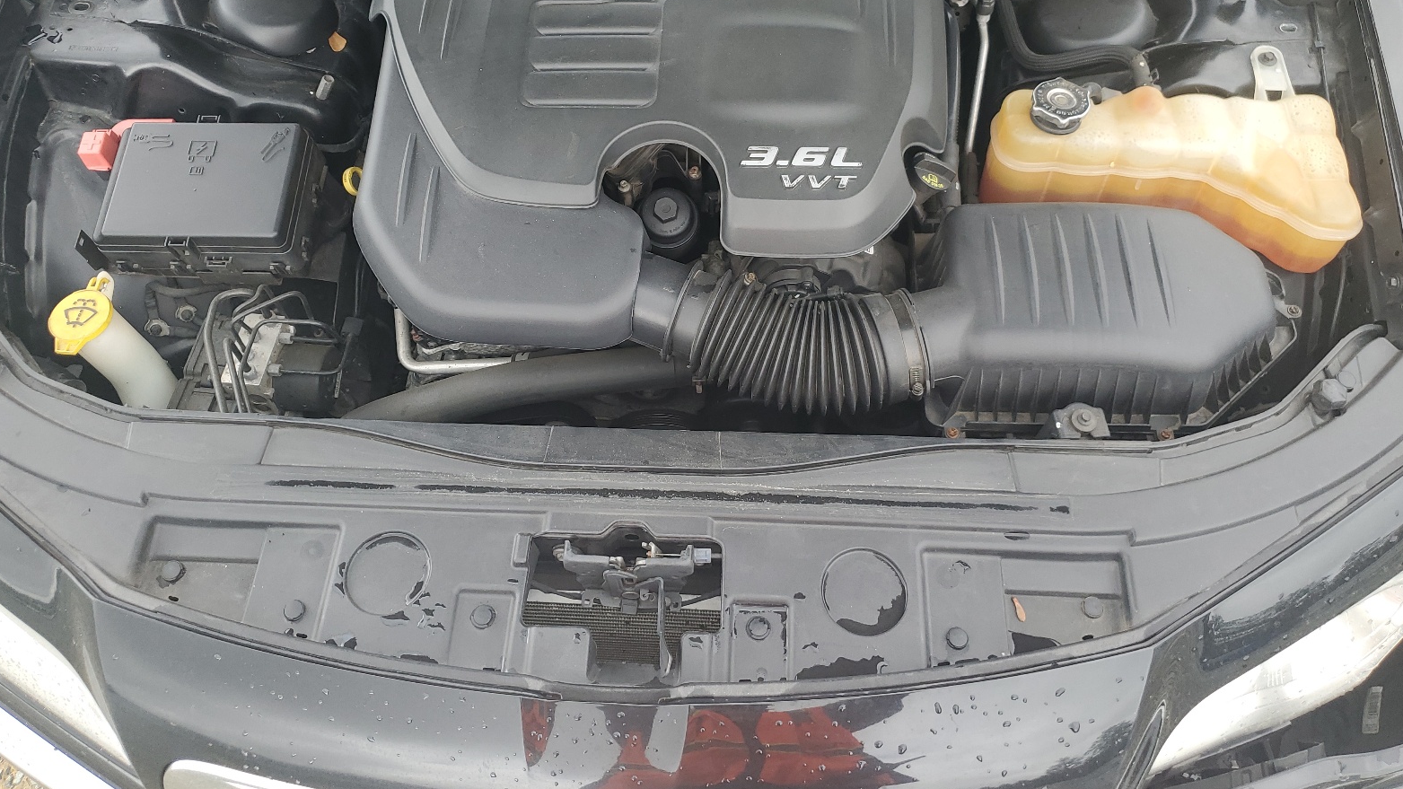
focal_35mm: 29
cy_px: 285
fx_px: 1079
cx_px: 696
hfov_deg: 66.1
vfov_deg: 39.8
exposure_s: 1/400
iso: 50
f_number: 1.5
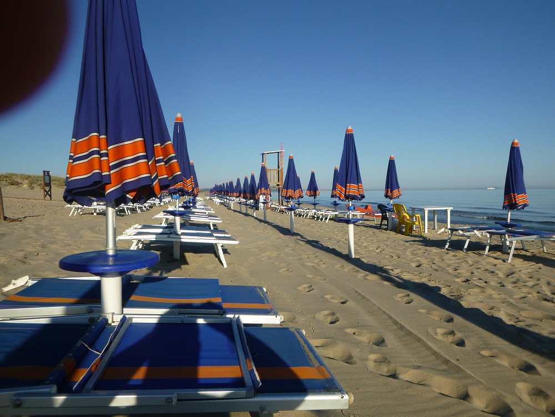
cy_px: 208
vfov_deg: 54.9
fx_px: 401
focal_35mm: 25
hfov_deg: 69.4
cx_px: 278
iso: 100
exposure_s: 1/800
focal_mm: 4.5
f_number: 3.9
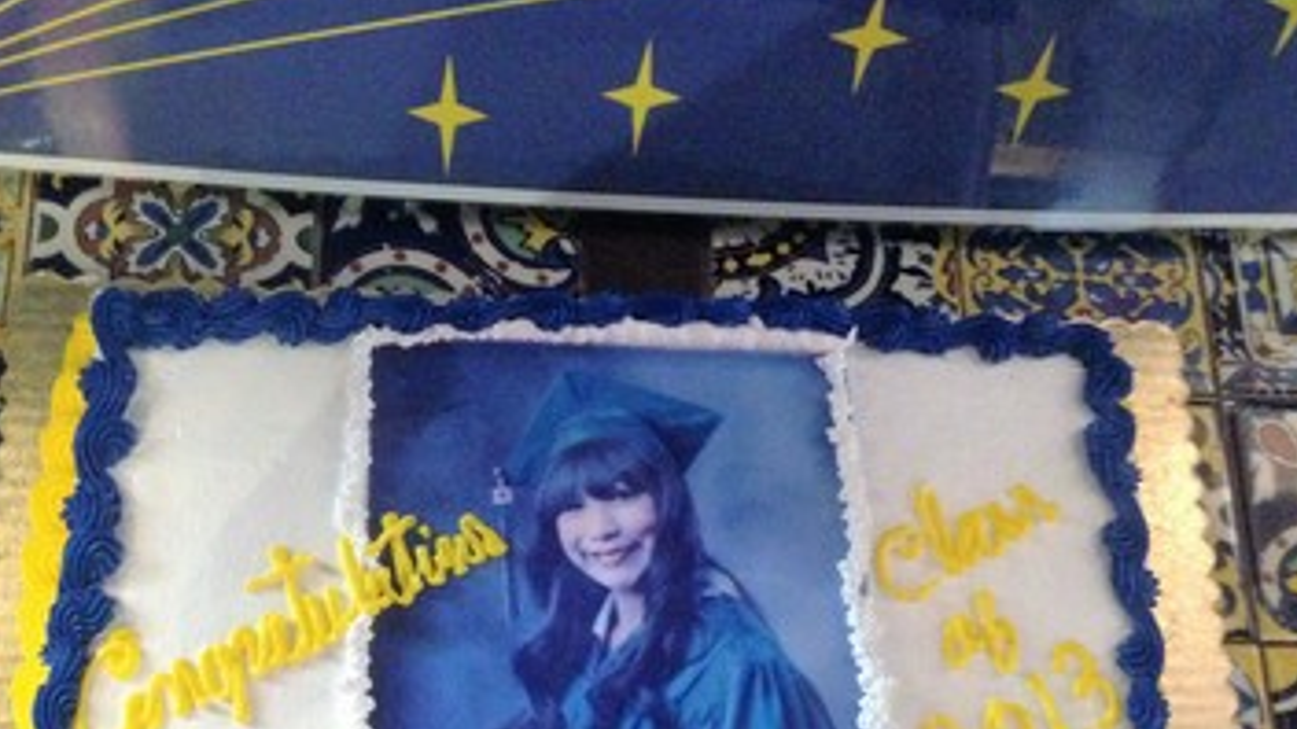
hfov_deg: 42.1
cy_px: 556
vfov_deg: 24.1
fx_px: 1685
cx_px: 656
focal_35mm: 49
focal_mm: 4.13
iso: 800
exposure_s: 1/15
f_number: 2.4
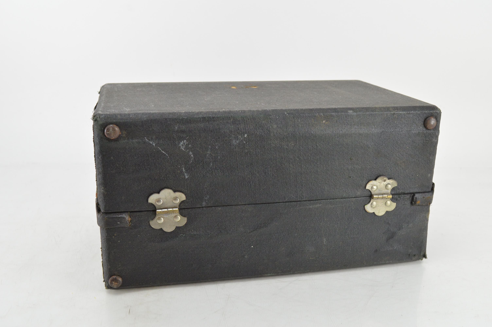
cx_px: 246
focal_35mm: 39
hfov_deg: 49.6
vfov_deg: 34.1
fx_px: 533
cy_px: 164
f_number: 6.3
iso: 800
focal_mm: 26
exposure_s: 1/80
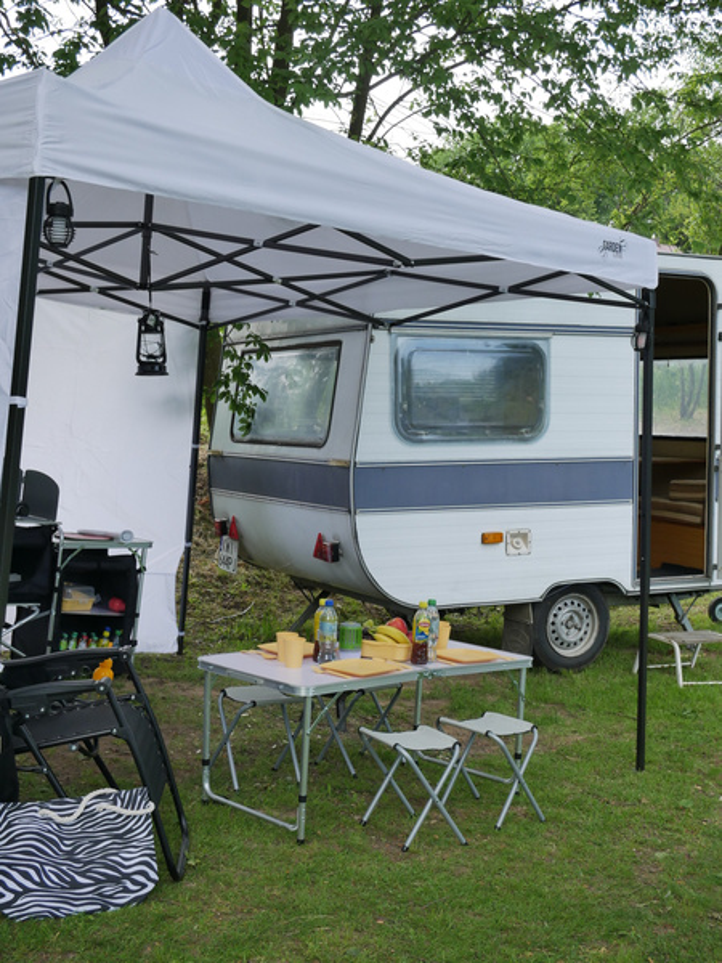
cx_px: 361
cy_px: 482
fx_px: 1390
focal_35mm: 50
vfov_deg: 38.2
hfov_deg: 29.1
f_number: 7.1
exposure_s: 1/200
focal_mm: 25
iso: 400
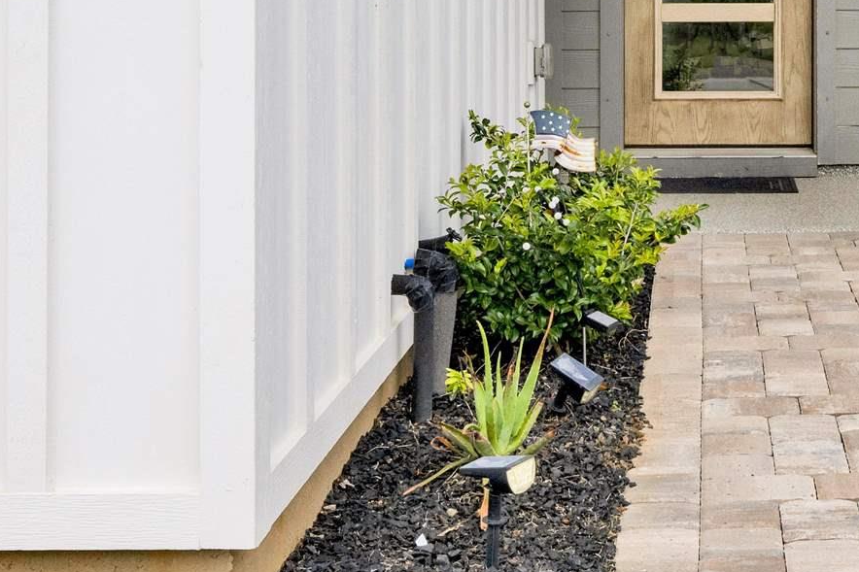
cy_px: -60
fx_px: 1741
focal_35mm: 73
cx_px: 725
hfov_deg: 27.0
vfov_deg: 18.0
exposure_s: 1/320
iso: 400
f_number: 13
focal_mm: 21
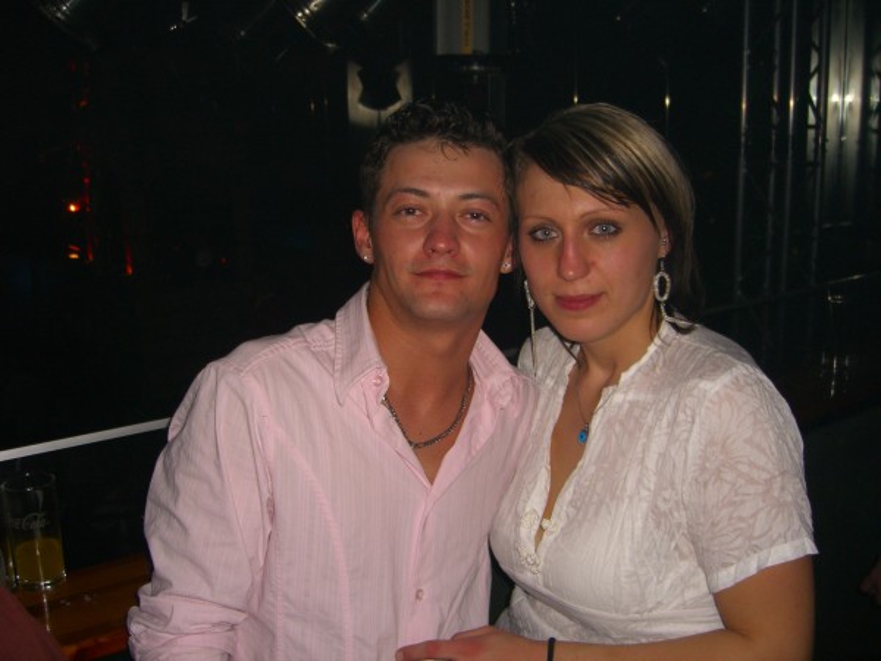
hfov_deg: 49.0
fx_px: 967
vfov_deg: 37.7
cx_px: 440
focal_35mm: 38
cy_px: 330
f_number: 2.8
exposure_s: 1/60
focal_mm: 7.9
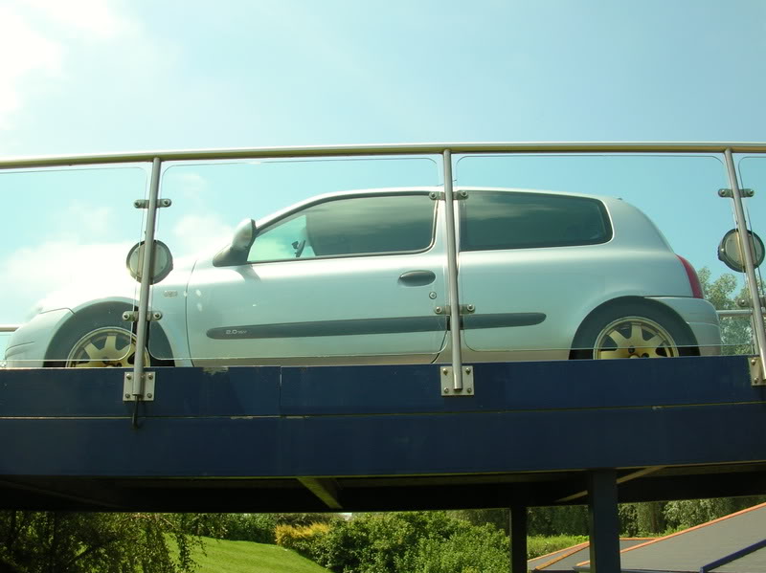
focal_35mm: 35
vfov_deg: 40.7
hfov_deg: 52.7
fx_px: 774
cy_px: 286
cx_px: 383
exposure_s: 1/218
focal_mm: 5.8
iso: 50
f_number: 5.6
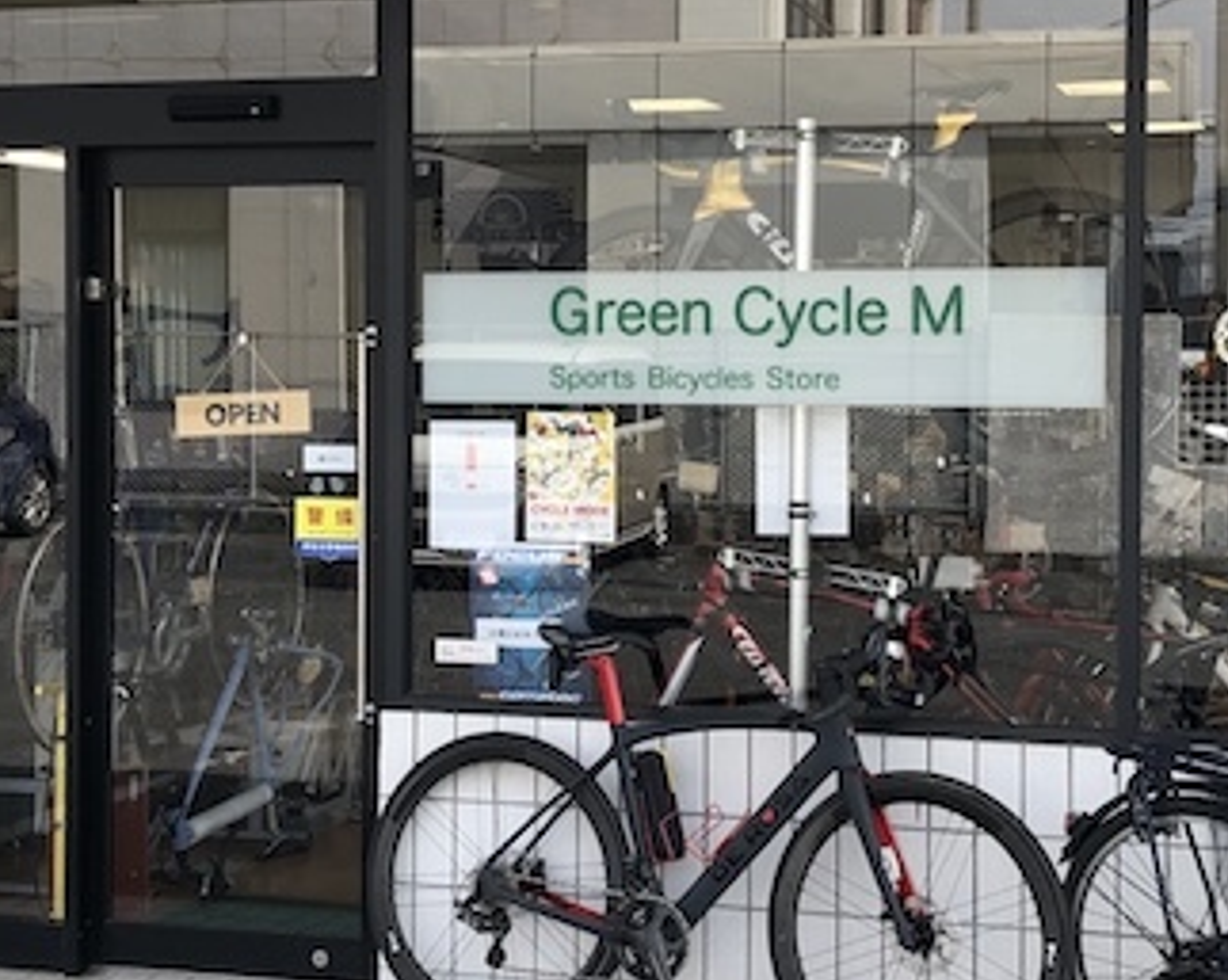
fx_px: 2469
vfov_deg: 22.4
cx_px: 622
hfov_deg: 27.9
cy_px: 450
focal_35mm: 68
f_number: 1.8
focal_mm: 3.99
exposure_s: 1/463
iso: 20
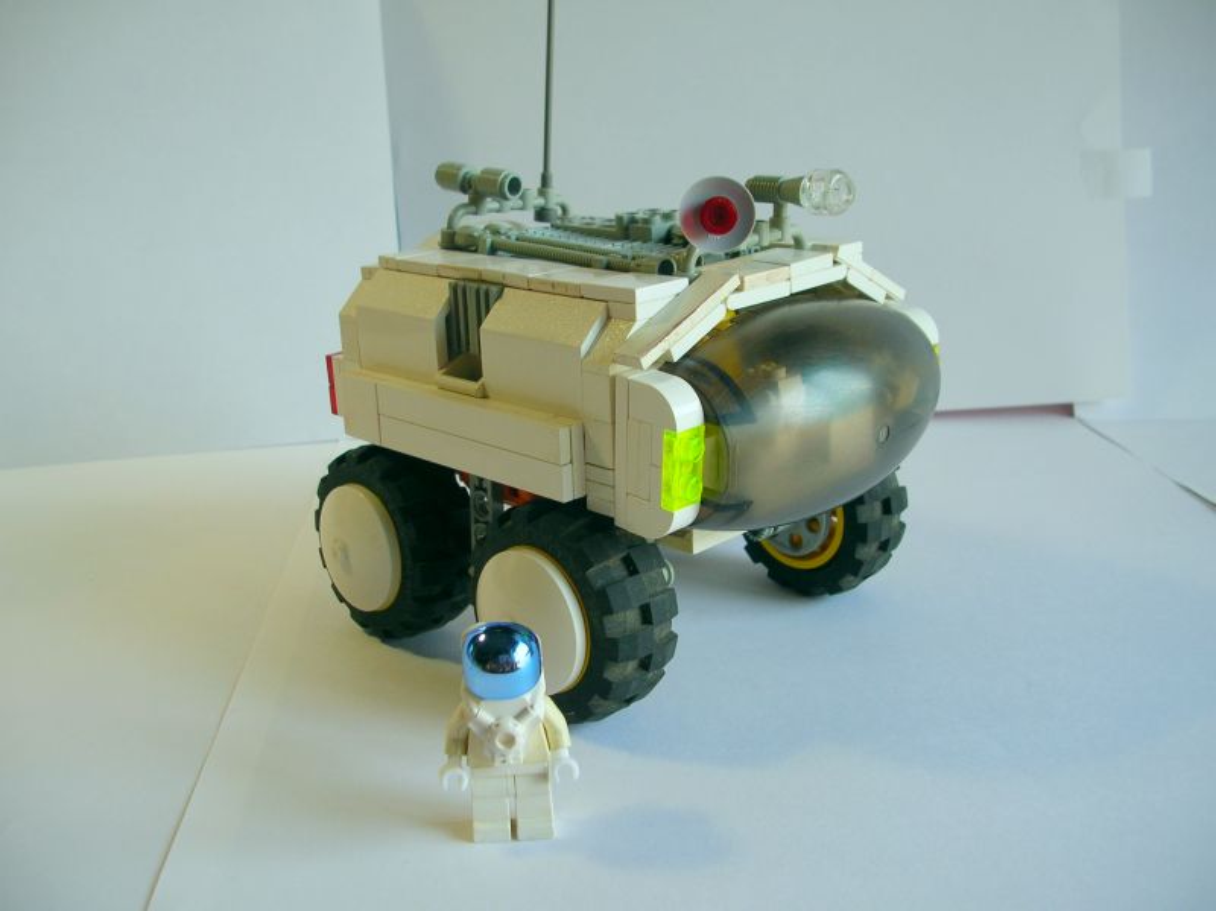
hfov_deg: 52.7
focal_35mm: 35
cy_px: 456
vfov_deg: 40.7
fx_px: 1229
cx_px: 608
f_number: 2.8
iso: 50
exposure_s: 1/19.7
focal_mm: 5.8
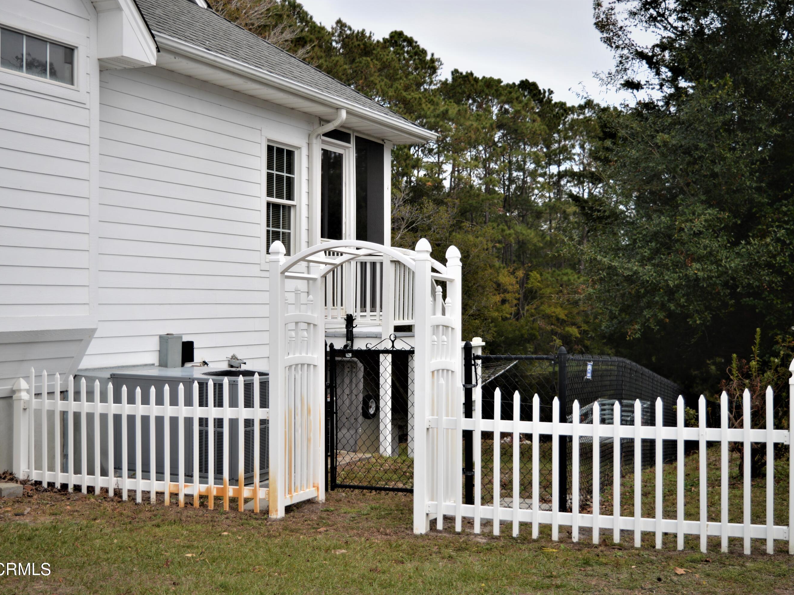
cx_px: 376
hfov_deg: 38.9
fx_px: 1124
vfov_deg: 29.7
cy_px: 298
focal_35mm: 49
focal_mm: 30
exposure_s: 1/200
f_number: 4.5
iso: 100
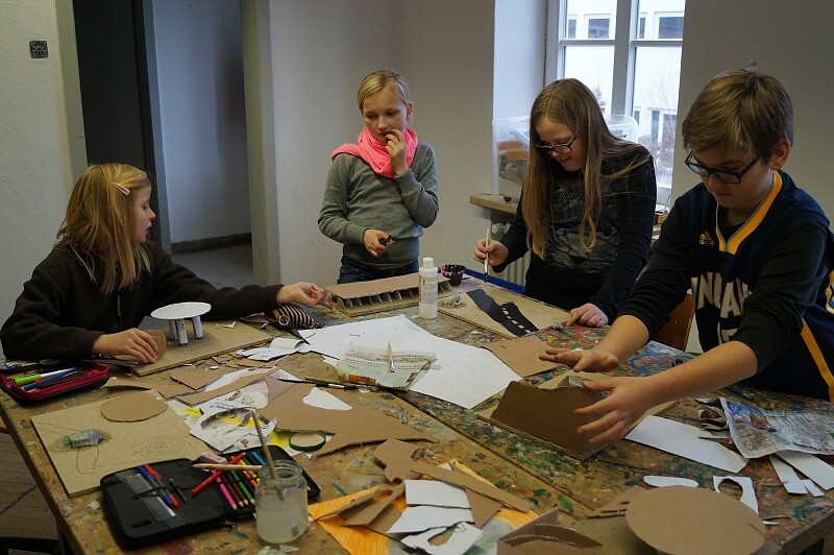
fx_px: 764
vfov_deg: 39.9
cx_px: 417
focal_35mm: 33
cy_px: 278
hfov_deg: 57.3
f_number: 4
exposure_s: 1/160
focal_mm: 22
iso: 500
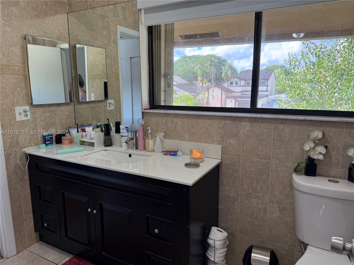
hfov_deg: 71.6
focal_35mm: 24
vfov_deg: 56.8
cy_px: 132
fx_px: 245
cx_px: 177
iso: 100
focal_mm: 6.76
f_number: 1.78
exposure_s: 1/257
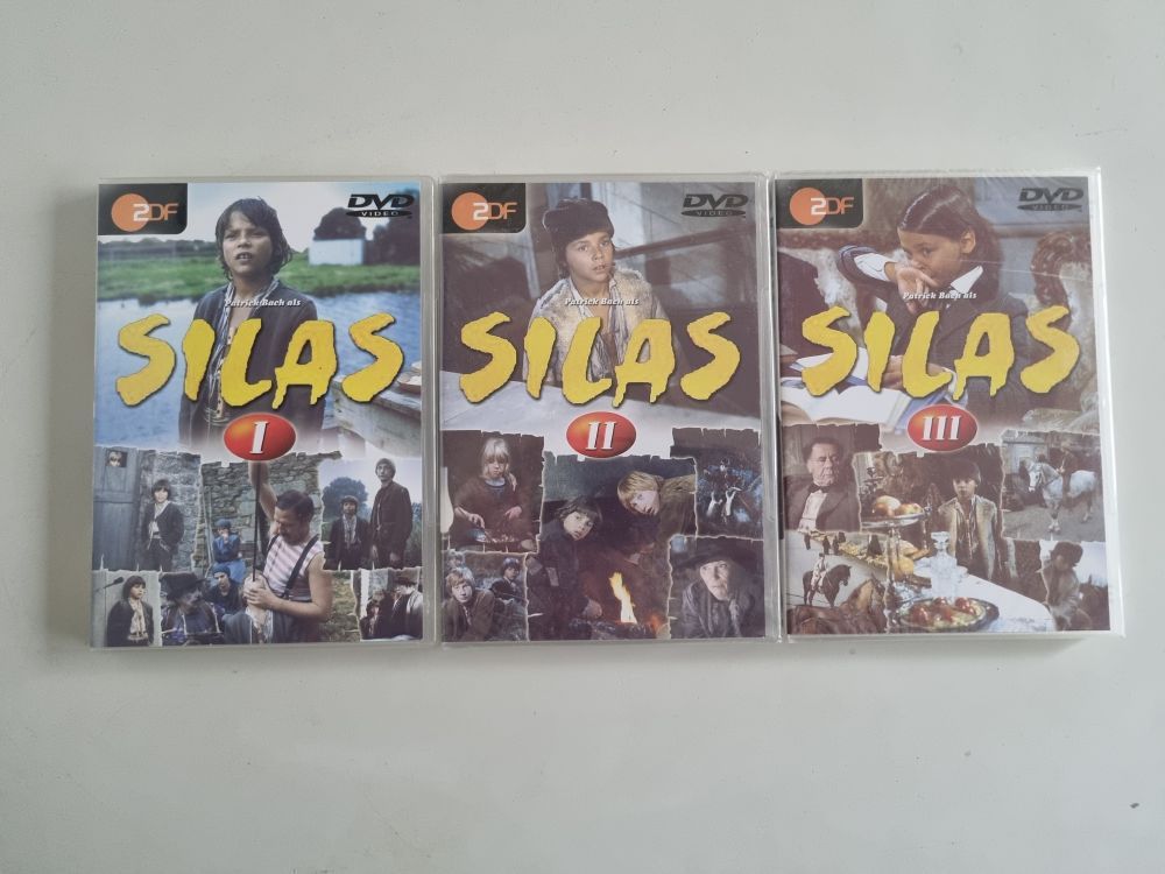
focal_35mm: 26
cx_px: 582
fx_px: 875
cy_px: 437
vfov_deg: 53.1
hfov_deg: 67.3
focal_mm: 5.4
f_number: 1.8
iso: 640
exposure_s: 1/50
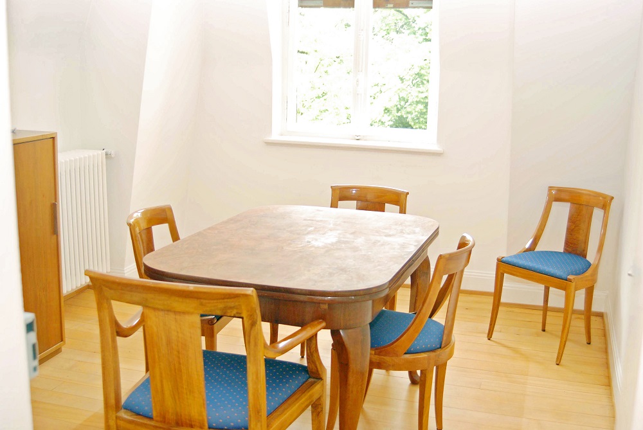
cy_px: 215
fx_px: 751
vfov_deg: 32.0
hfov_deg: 46.4
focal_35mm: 42
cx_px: 322
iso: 200
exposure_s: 1/60
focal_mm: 28
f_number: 5
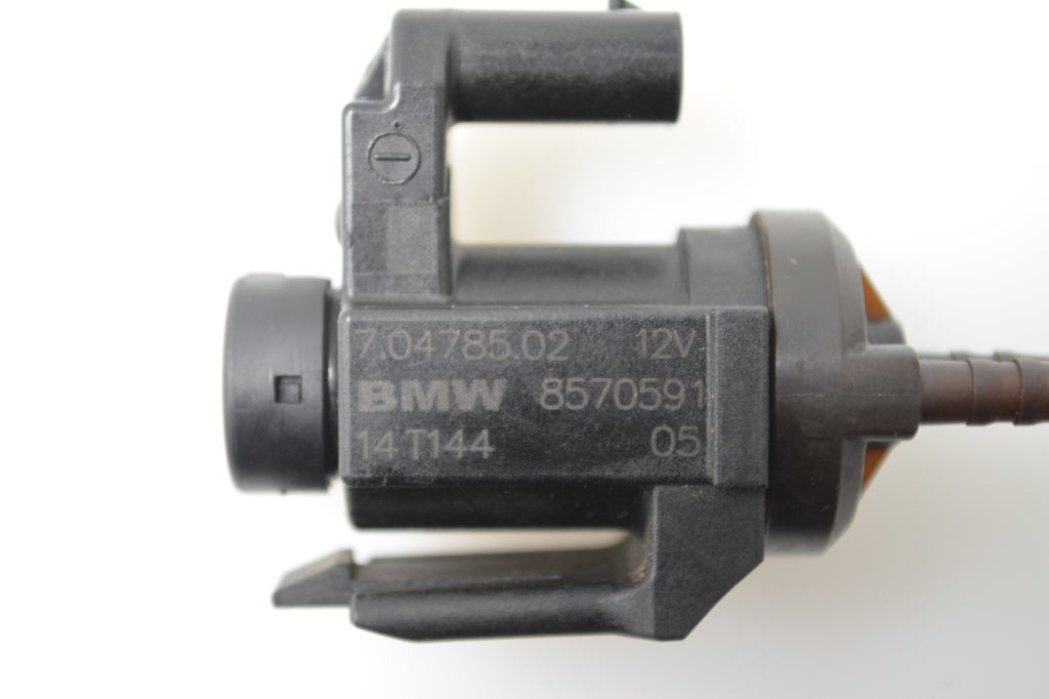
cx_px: 524
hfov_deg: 24.6
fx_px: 2403
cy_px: 350
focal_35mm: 82
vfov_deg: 16.5
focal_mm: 55
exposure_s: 1/50
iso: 2000
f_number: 5.6
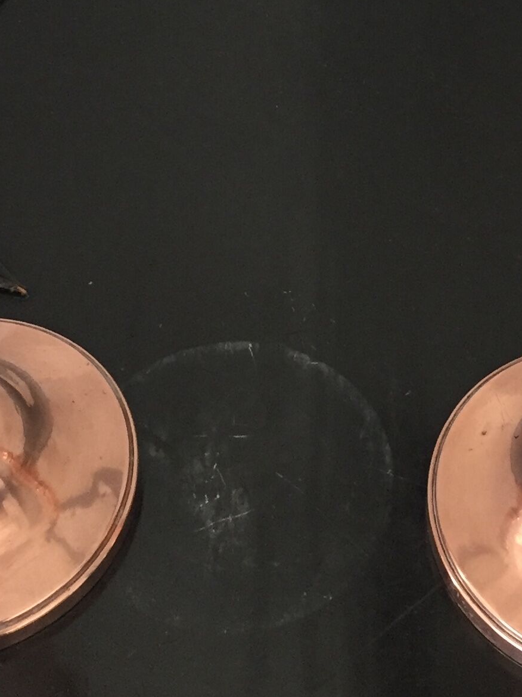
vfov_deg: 23.6
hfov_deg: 18.1
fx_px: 1630
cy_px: 92
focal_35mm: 81
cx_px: 353
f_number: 2.2
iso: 200
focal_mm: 4.15
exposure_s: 1/33
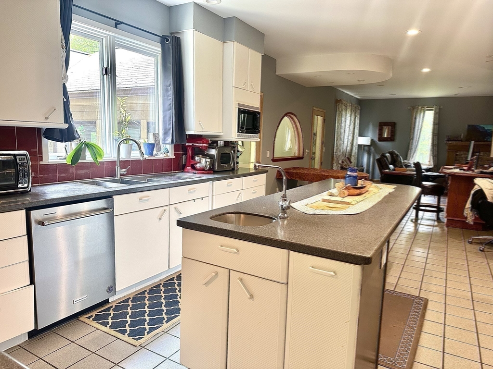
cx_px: 246
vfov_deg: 56.8
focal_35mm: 24
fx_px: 342
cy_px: 184
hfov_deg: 71.6
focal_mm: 6.86
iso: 125
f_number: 1.78
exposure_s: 1/60
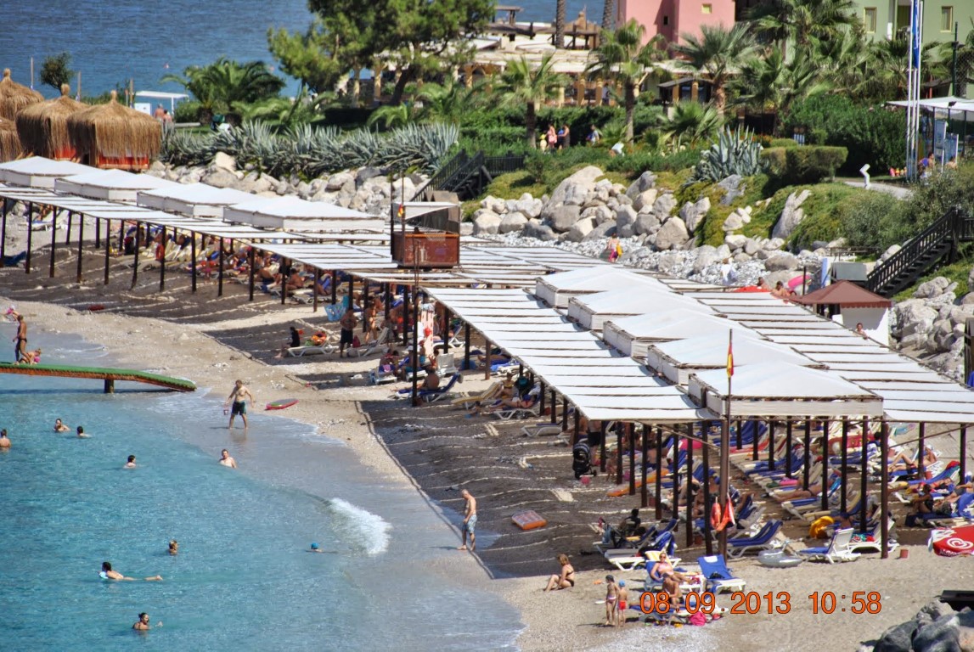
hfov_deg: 6.9
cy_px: 326
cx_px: 487
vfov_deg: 4.6
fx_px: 8127
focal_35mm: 300
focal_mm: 200
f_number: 5.6
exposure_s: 1/1250
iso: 200
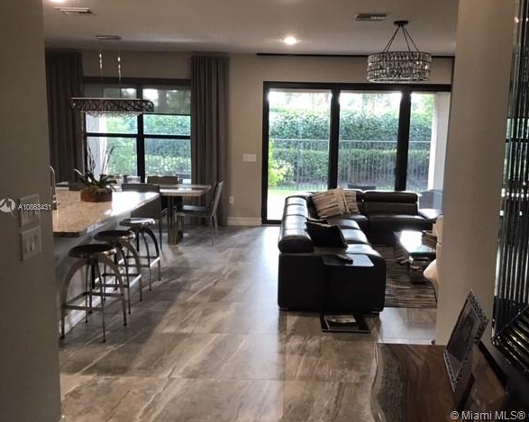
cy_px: 208
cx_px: 285
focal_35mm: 33
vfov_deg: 44.5
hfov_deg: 54.2
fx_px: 516
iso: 80
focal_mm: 3.3
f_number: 2.4
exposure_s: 1/30
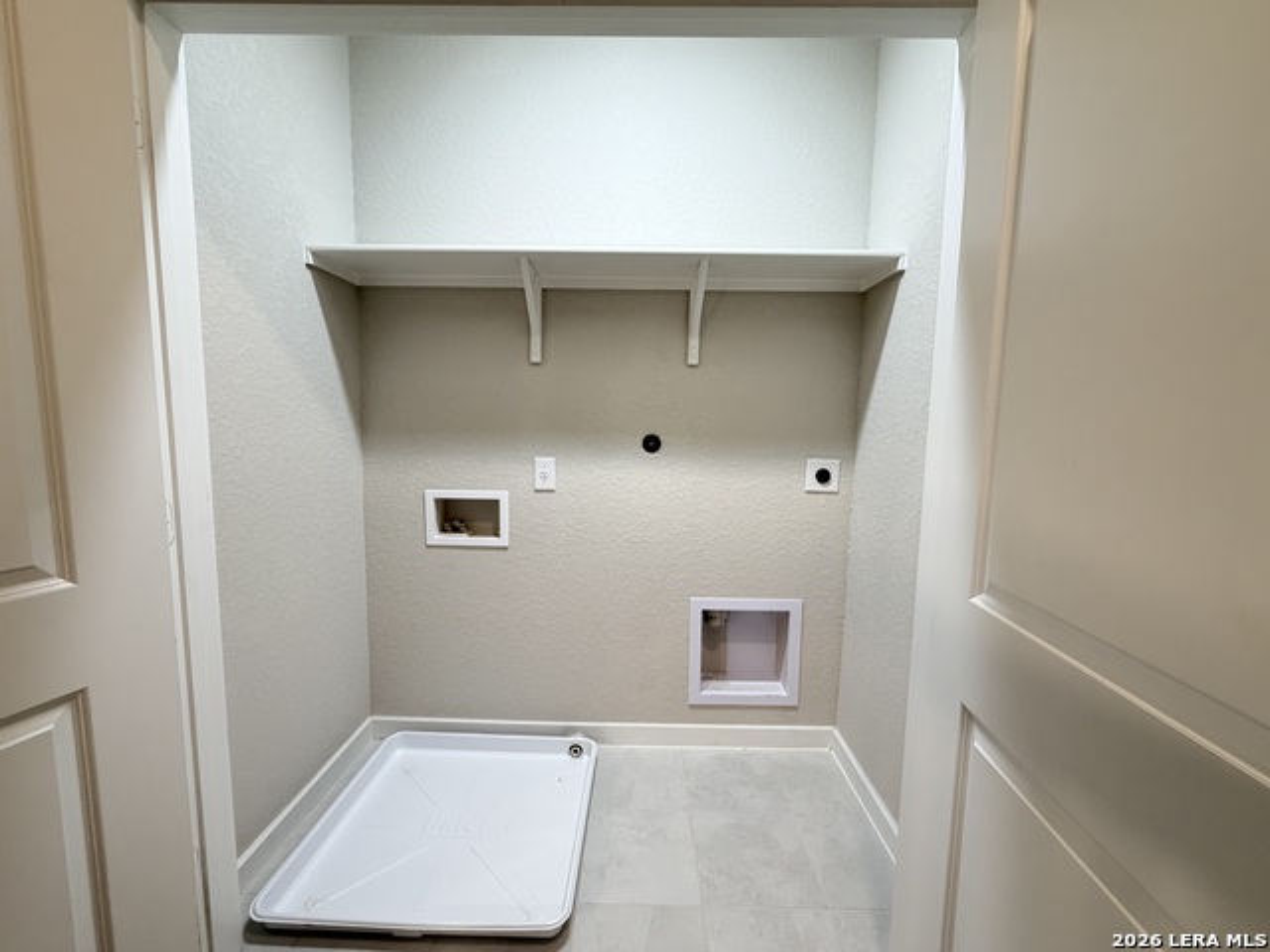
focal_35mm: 14
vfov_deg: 85.7
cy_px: 476
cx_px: 635
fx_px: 514
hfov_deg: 102.1
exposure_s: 1/60
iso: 200
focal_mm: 2.22
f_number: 2.2
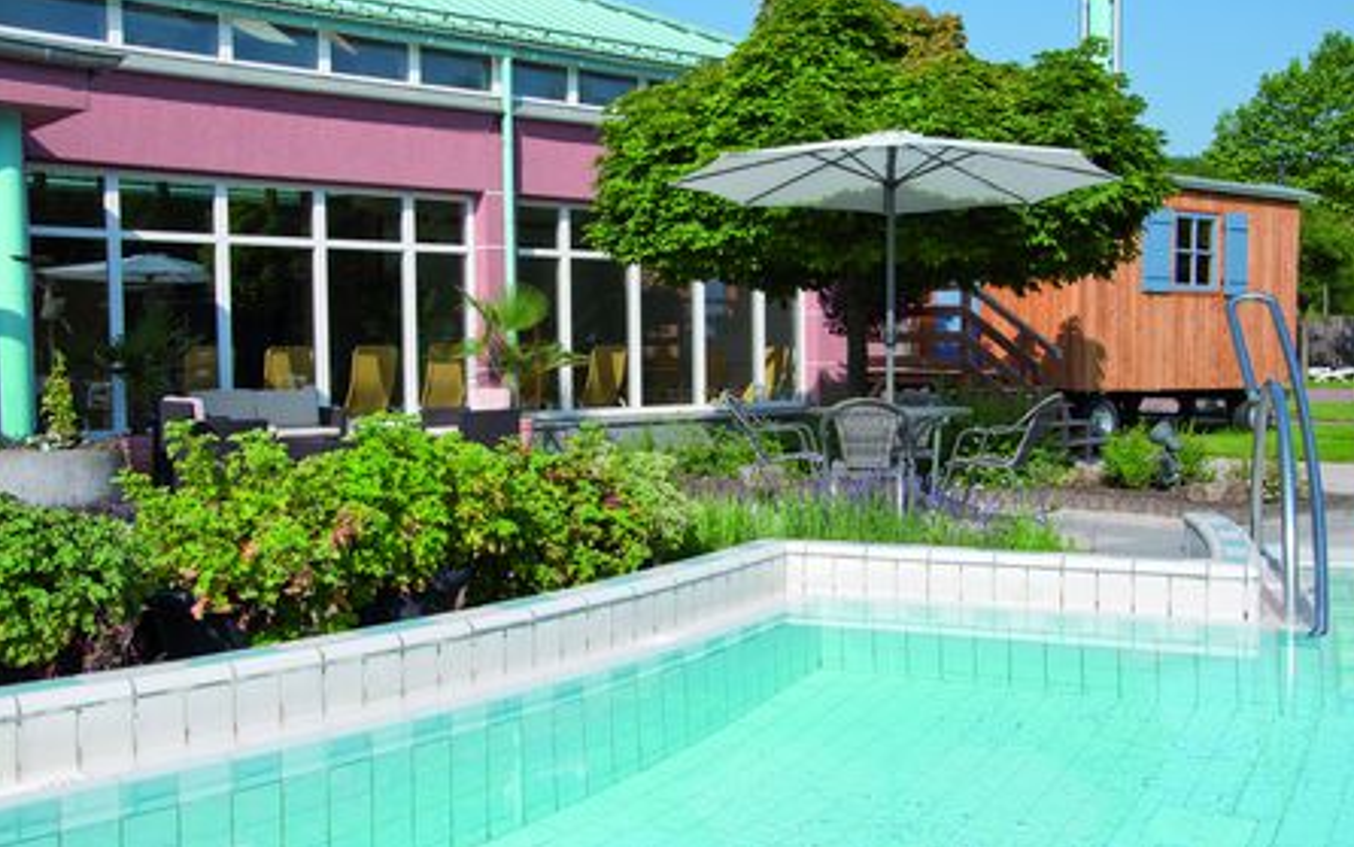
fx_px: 1422
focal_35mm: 39
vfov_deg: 33.2
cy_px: 399
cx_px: 680
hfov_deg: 50.9
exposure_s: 1/320
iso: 200
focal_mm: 25
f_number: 9
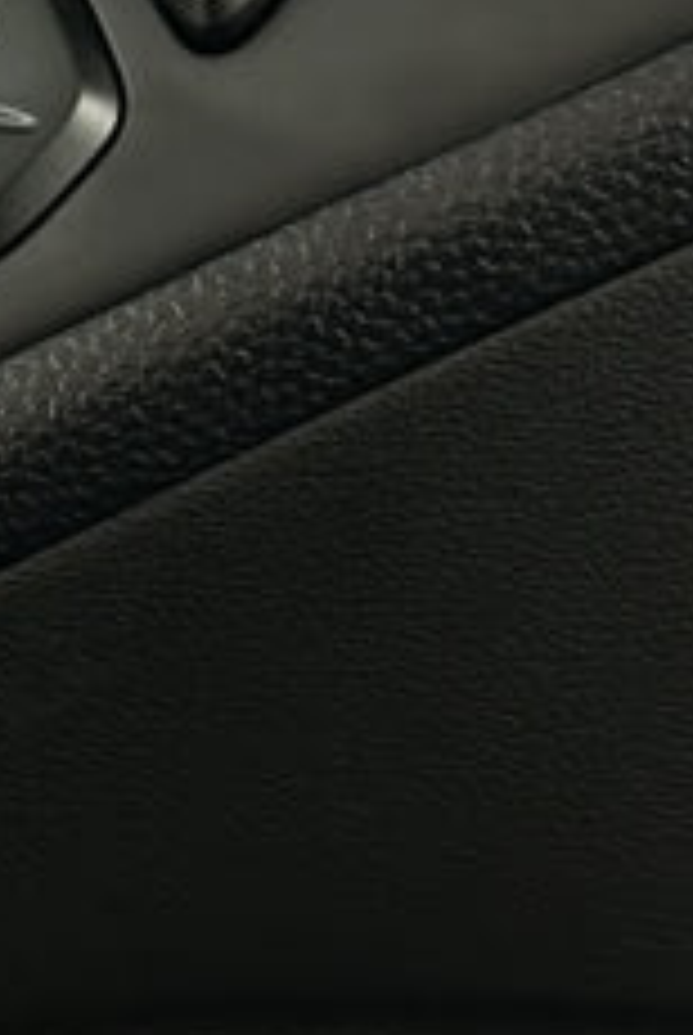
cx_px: -1278
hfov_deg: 6.5
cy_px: 416
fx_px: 5613
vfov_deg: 10.5
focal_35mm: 195
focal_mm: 6.86
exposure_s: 1/33
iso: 200
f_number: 1.78
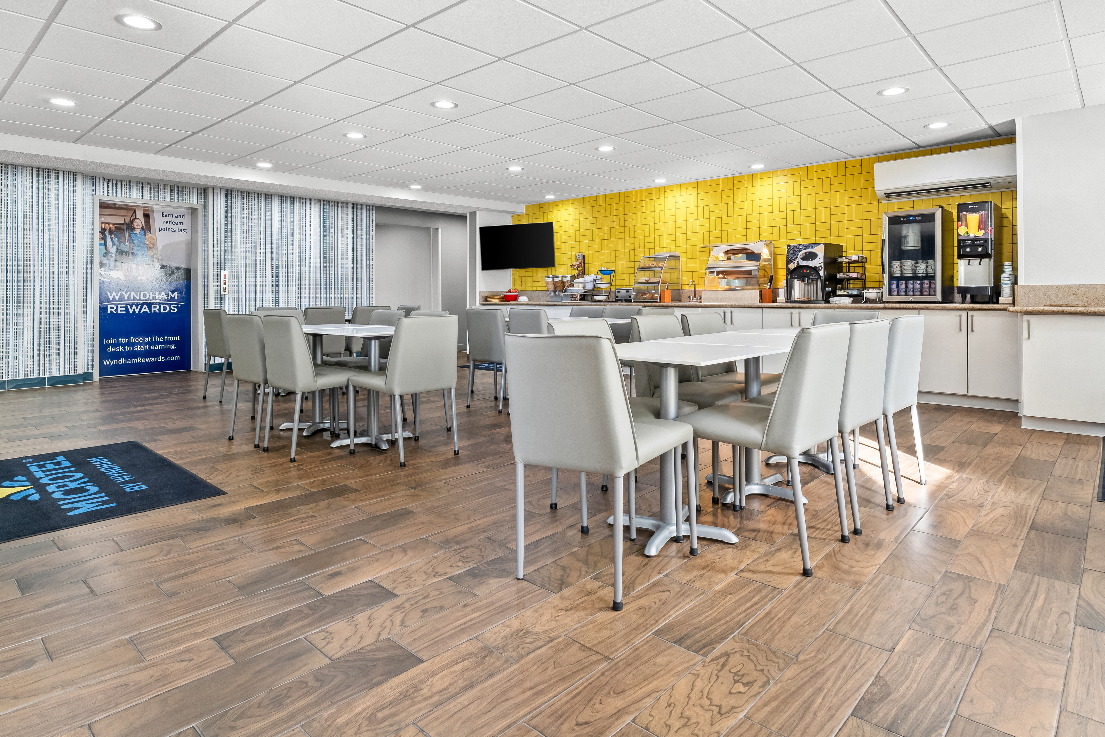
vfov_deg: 64.7
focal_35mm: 19
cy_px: 331
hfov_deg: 87.0
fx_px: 580
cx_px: 595
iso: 250
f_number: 7.1
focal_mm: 11.2
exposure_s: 1/4
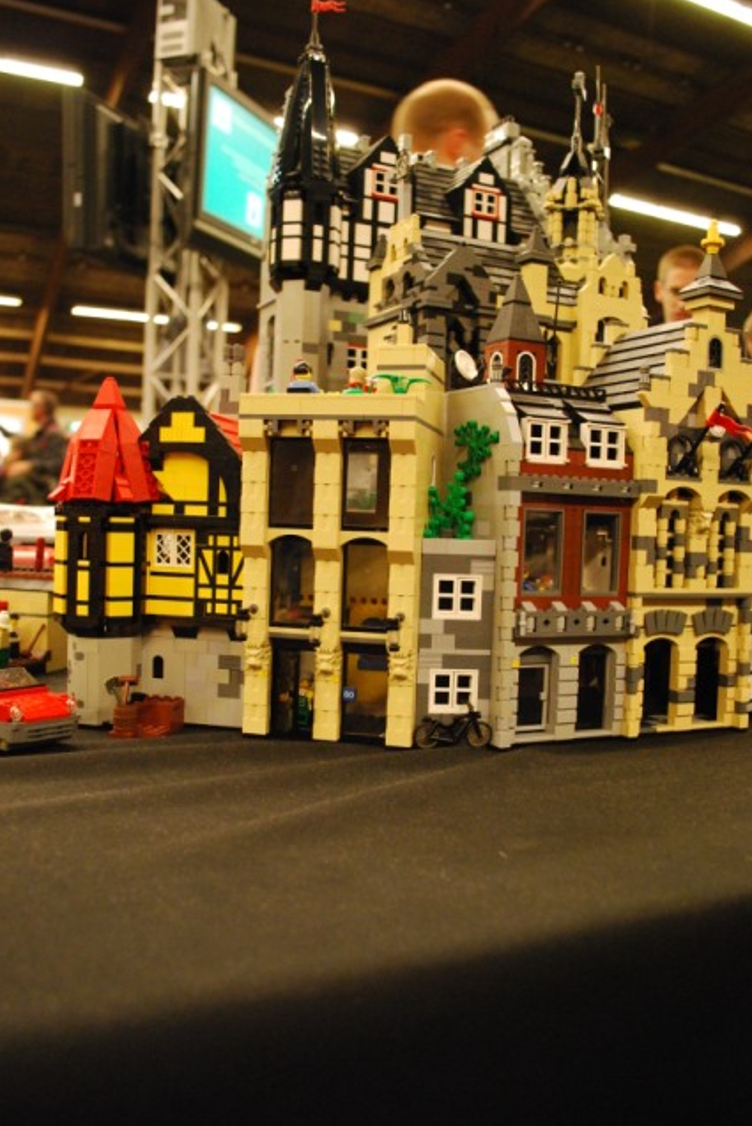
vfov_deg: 57.2
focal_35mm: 33
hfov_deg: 40.0
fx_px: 1032
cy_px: 558
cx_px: 372
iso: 1600
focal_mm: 20
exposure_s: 1/15
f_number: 3.8
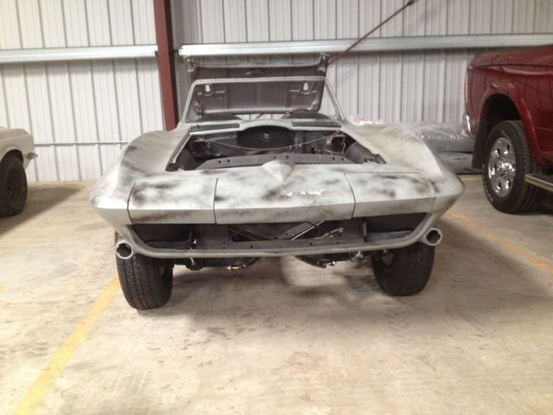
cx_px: 276
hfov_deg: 52.6
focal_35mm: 35
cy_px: 208
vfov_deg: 40.7
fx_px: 559
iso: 200
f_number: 2.4
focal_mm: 4.28
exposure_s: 1/20
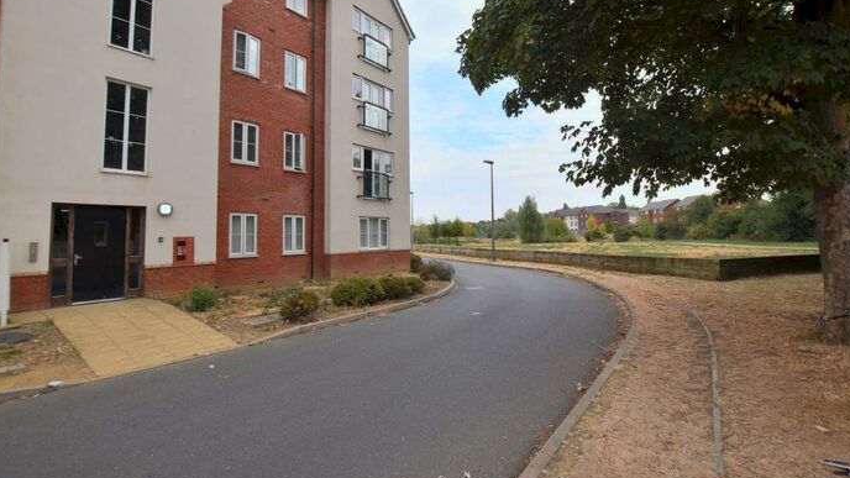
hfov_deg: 99.4
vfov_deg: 66.9
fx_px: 361
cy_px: 211
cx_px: 427
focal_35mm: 16
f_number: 9
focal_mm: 10
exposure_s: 1/320
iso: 200
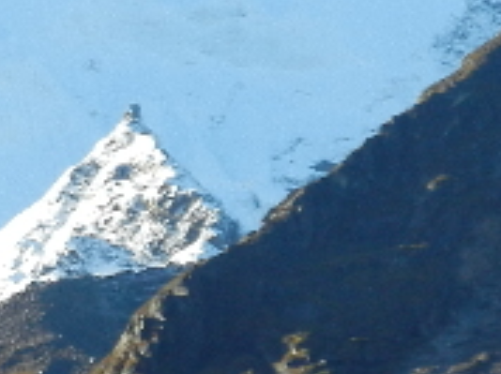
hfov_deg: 1.8
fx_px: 16390
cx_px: 51
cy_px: 295
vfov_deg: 1.3
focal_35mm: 1134
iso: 160
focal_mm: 45.3
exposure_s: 1/200
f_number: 5.3
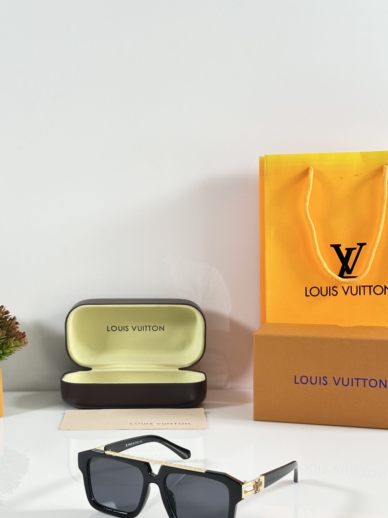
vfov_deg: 29.4
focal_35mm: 66
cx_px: 160
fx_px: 987
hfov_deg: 22.2
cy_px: 282
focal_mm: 6.86
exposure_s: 1/100
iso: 100
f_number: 1.78
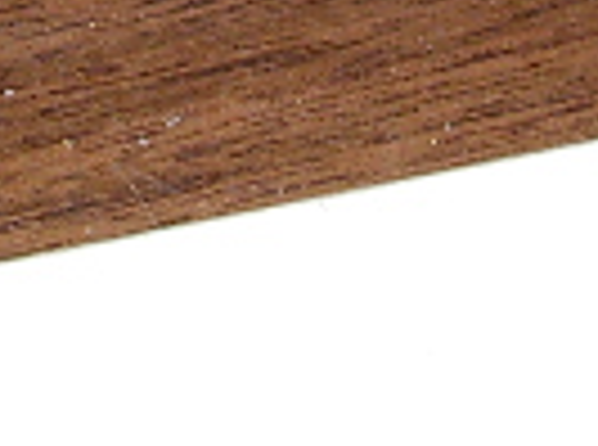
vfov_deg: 5.7
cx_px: 139
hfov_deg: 7.9
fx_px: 4324
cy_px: -617
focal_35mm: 251
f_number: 5.5
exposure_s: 1/60
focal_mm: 7.8
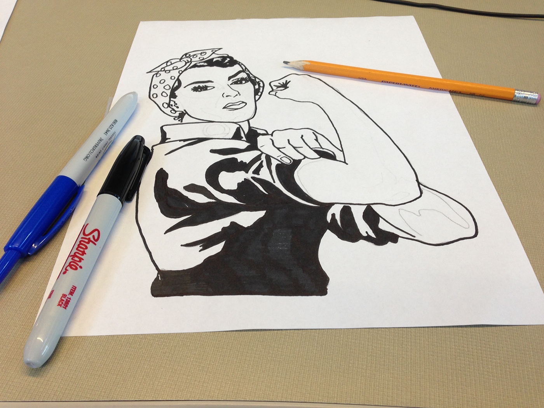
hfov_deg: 55.4
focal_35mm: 33
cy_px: 204
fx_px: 519
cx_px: 272
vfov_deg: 42.9
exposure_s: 1/20
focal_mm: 4.13
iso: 64
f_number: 2.4
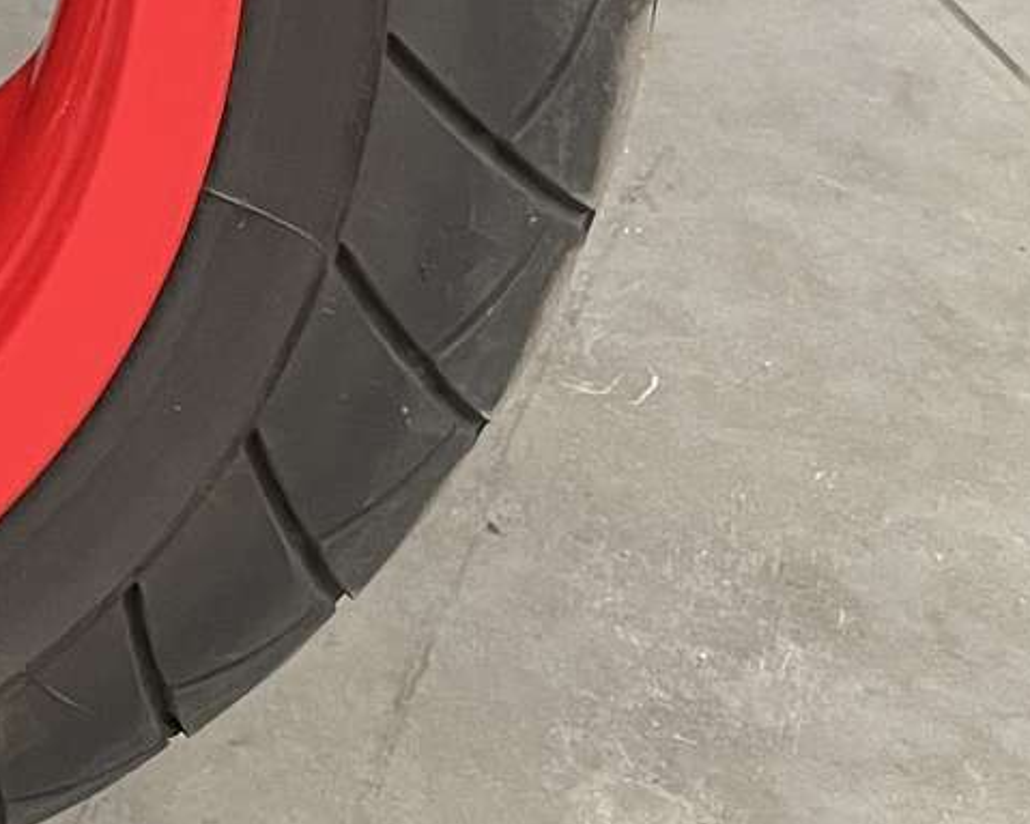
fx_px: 3231
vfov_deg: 13.5
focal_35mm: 106
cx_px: -1024
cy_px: -488
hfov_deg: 14.9
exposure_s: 1/60
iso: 400
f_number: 1.6
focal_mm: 4.2
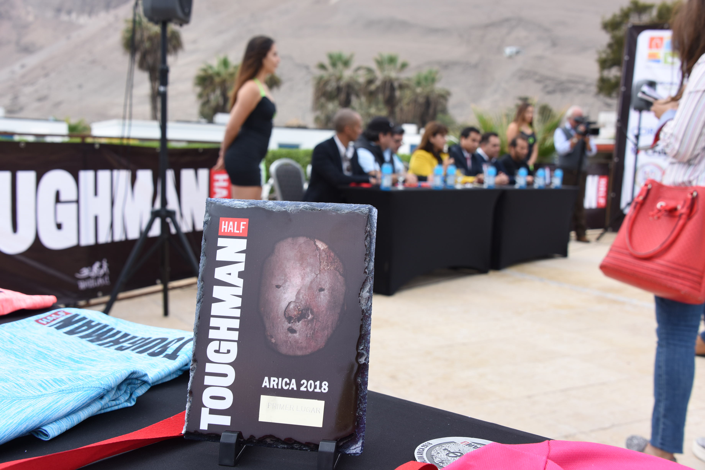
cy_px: 235
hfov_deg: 48.4
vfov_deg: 33.4
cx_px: 352
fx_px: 784
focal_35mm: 40
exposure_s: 1/320
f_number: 9
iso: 400
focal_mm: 40
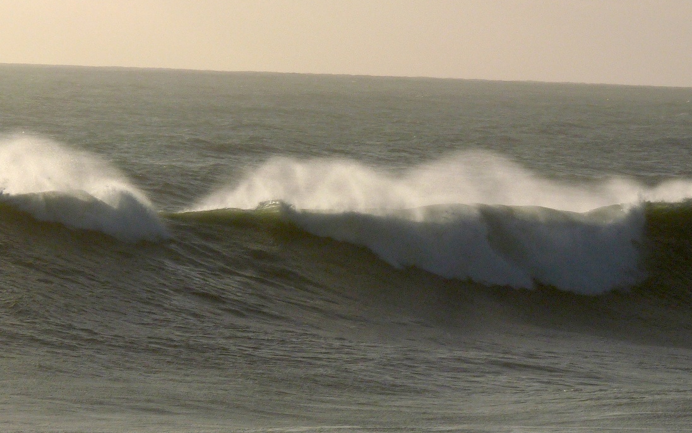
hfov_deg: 6.7
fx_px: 5865
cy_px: 332
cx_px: 480
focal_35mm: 311
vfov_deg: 4.2
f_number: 8
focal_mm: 35.6
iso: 100
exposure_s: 1/1300
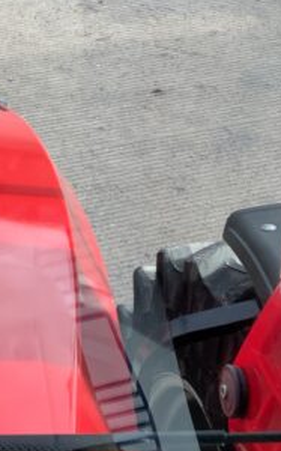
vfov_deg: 19.8
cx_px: -144
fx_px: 1289
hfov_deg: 11.9
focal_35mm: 105
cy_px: 176
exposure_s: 1/391
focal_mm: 3
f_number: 1.8
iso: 16
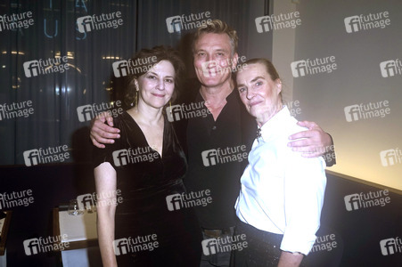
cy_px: 134
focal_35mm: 28
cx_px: 201
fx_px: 312
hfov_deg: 65.5
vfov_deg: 46.3
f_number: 5.6
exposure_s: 1/160
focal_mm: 28
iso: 1600
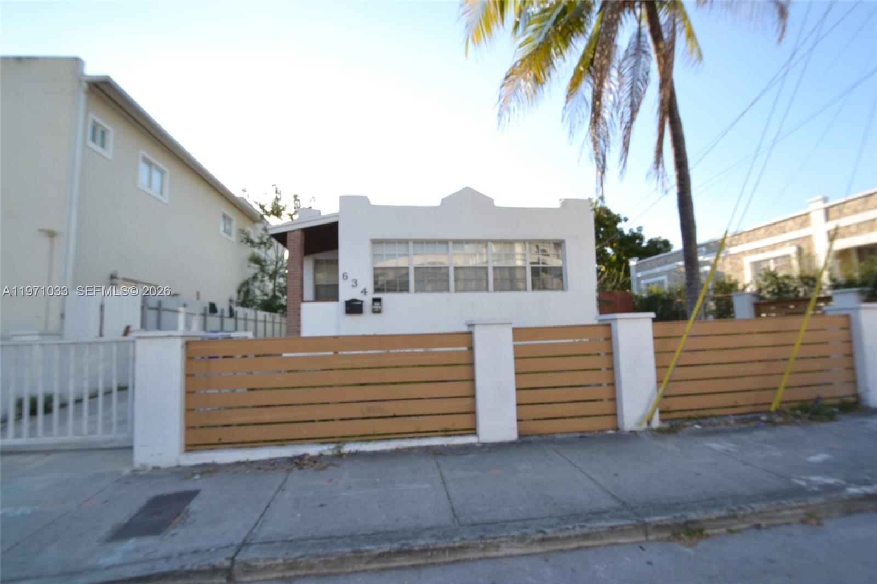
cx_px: 438
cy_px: 292
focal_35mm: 15
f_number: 14
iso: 100
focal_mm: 10
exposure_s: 1/20
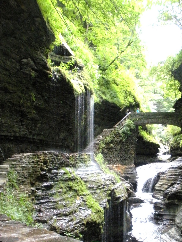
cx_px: 117
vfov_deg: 36.9
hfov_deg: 28.4
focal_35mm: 51
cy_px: 170
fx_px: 357
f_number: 3.5
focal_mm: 6.3
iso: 400
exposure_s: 1/38.1
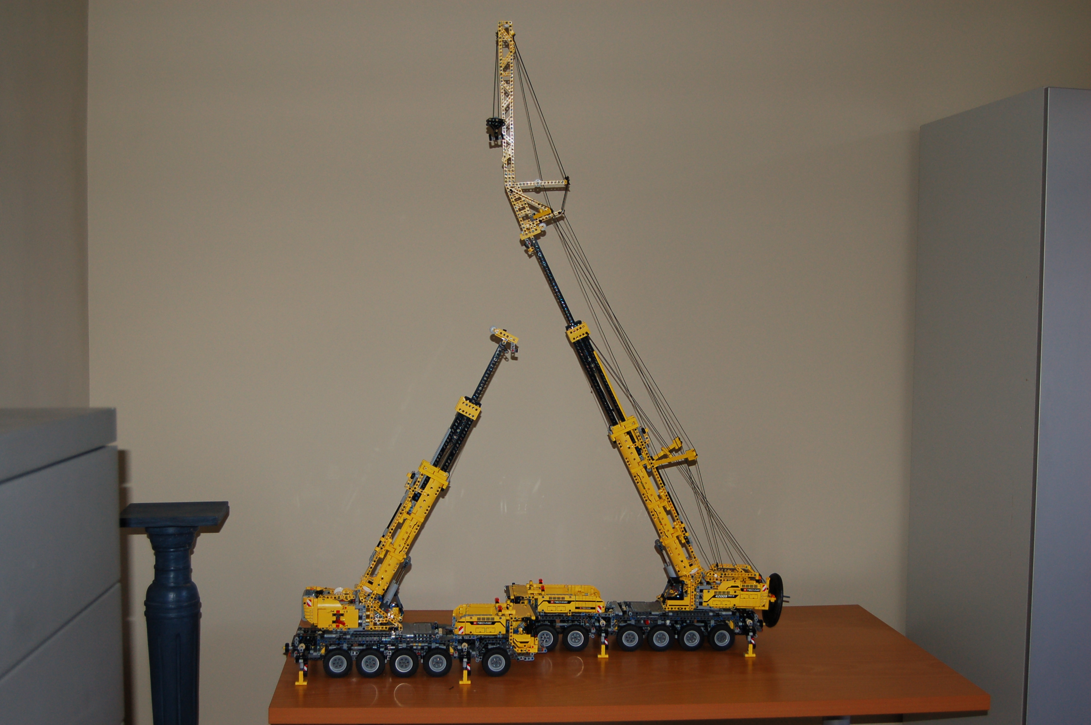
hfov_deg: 49.6
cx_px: 546
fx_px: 1181
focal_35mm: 39
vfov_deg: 34.1
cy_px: 362
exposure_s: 1/60
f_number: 4.2
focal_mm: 26
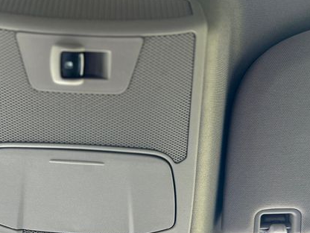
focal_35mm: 40
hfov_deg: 45.7
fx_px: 358
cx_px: 91
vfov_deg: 35.4
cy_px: 165
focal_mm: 5.7
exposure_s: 1/121
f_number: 1.5
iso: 64
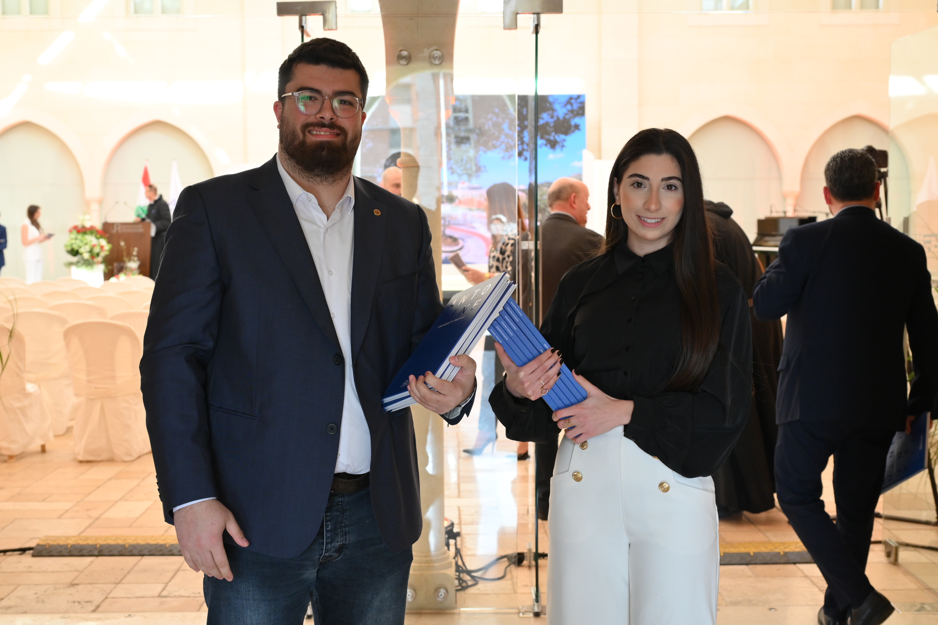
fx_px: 1250
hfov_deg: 41.1
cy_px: 312
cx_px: 469
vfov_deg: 28.1
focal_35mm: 48
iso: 2000
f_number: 6.3
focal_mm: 48
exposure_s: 1/160
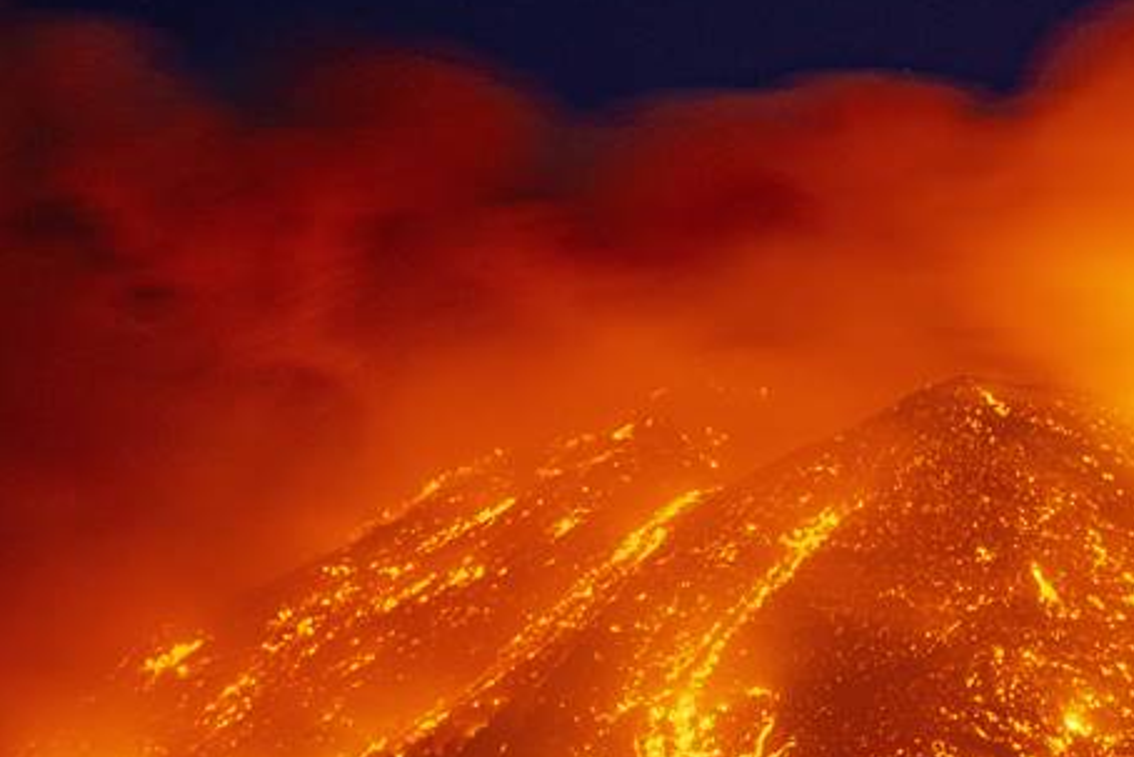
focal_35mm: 1057
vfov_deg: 1.3
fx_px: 33304
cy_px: 513
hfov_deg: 2.0
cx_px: 914
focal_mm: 600
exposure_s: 1.6
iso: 400
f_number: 6.3
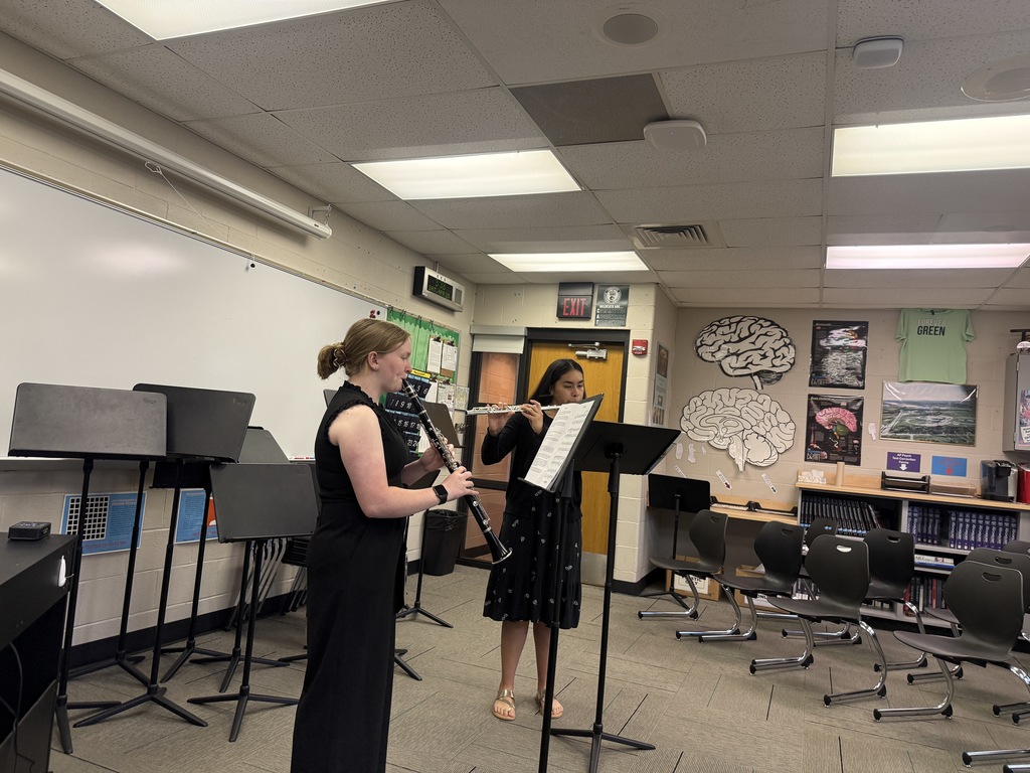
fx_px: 714
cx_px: 515
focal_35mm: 24
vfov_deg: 56.8
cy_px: 386
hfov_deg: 71.6
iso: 250
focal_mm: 6.76
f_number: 1.78
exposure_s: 1/120
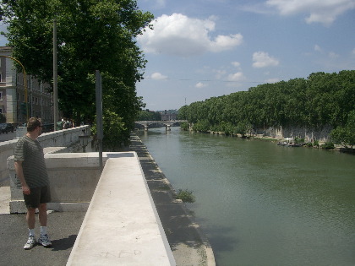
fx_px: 359
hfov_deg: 52.6
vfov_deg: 40.7
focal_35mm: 35
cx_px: 178
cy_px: 133
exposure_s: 1/1000
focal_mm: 5.8
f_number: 4.3
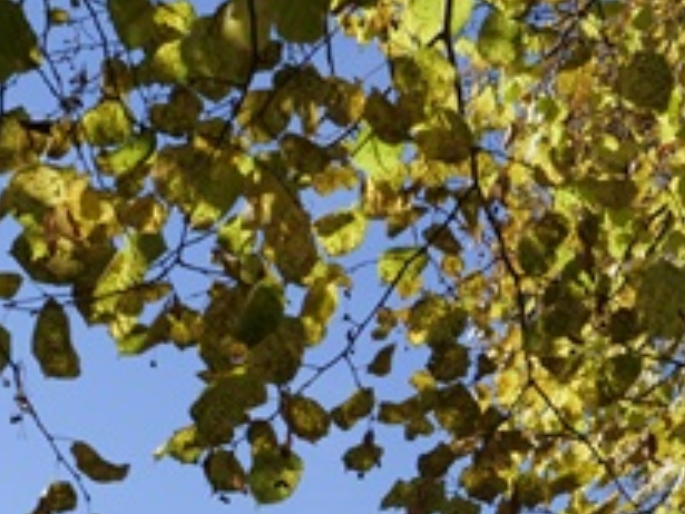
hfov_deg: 15.6
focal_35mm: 125
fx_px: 2475
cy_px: 864
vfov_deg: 11.2
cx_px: 598
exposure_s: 1/500
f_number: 6.3
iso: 200
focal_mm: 16
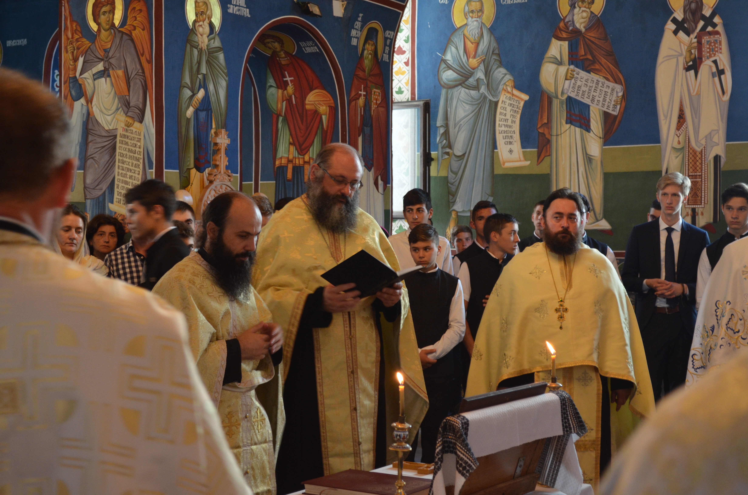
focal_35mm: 60
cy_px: 248
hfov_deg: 33.5
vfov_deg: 22.5
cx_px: 374
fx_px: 1244
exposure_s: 1/30
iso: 1100
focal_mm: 40
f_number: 5.3
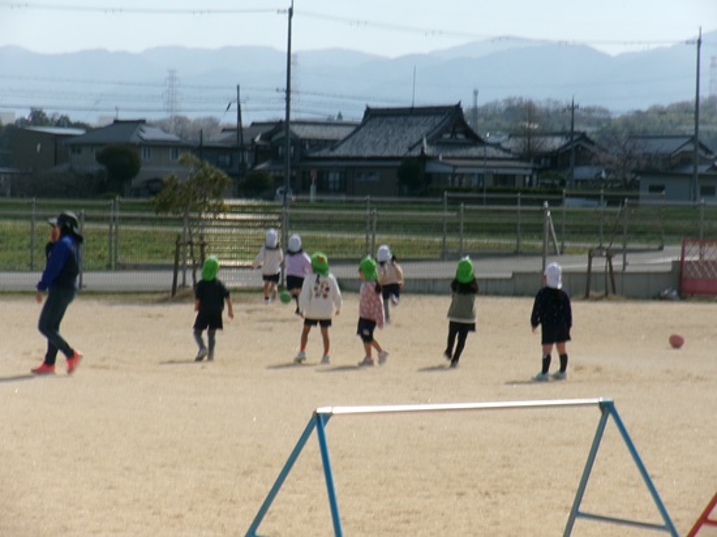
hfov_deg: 13.9
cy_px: 268
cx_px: 358
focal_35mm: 142
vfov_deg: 10.4
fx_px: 2940
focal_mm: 25.5
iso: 100
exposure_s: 1/80
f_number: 17.1
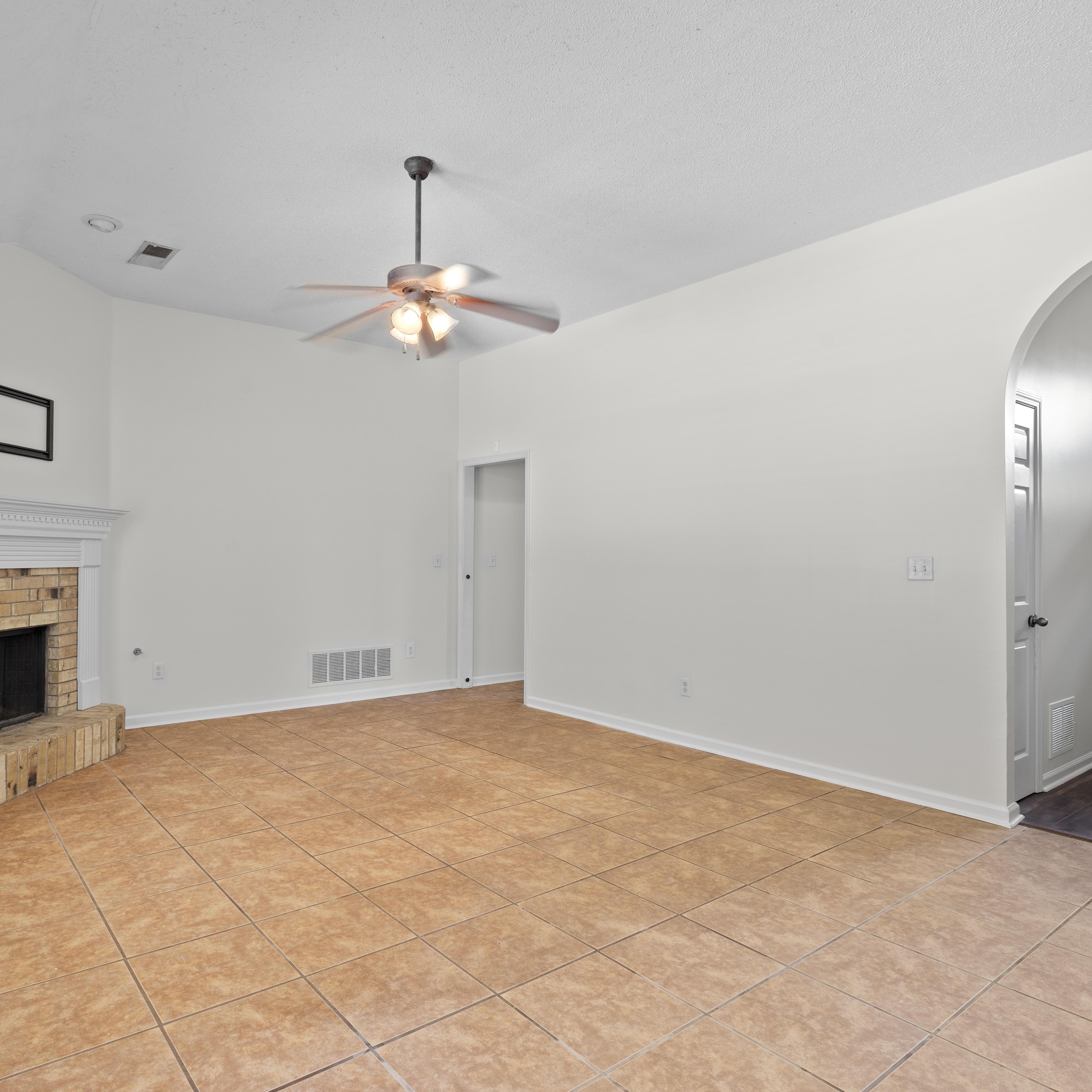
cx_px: 473
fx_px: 749
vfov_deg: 72.1
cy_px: 540
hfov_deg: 71.8
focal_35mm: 21
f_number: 9
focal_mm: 16
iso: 200
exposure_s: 1.6
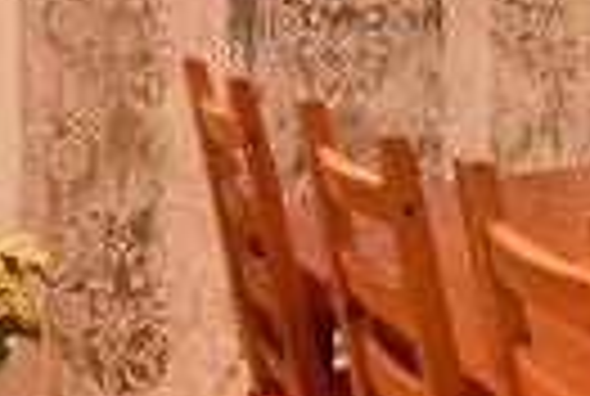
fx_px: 1314
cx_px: 919
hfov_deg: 20.9
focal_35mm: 80
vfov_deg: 16.5
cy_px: -65
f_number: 8
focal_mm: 10
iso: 200
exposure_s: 1/4
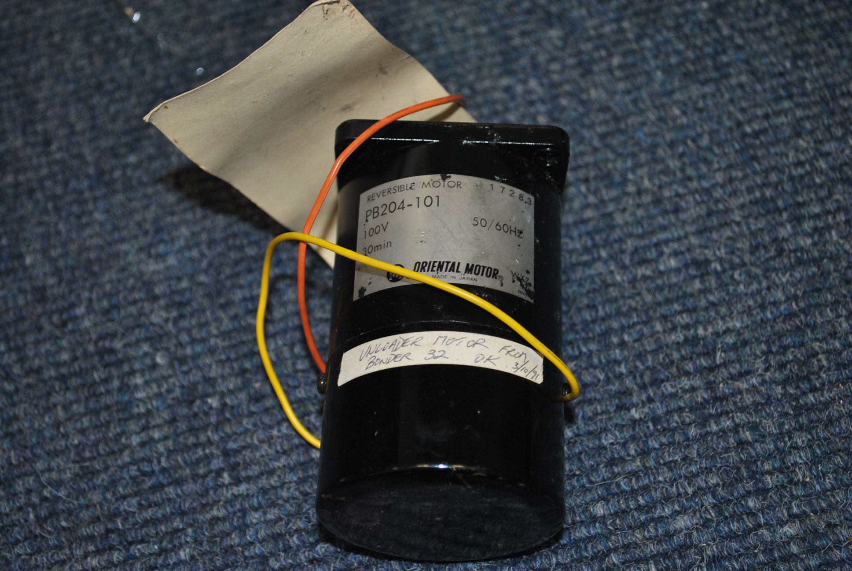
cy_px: 286
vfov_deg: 21.6
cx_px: 426
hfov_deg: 31.9
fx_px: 1493
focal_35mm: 63
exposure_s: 1/60
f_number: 5.3
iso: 200
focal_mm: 42
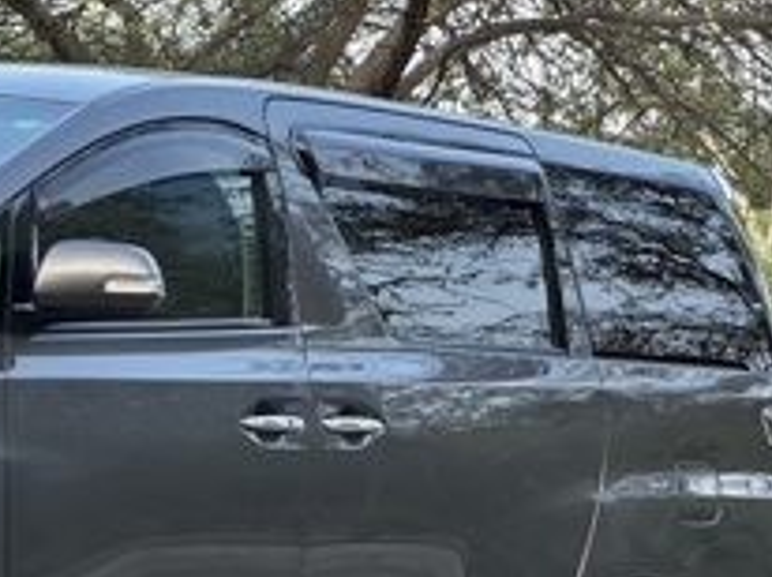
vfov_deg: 7.9
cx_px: -82
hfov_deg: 10.5
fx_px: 4166
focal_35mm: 187
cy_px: 208
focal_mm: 9
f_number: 2.8
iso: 100
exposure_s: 1/99
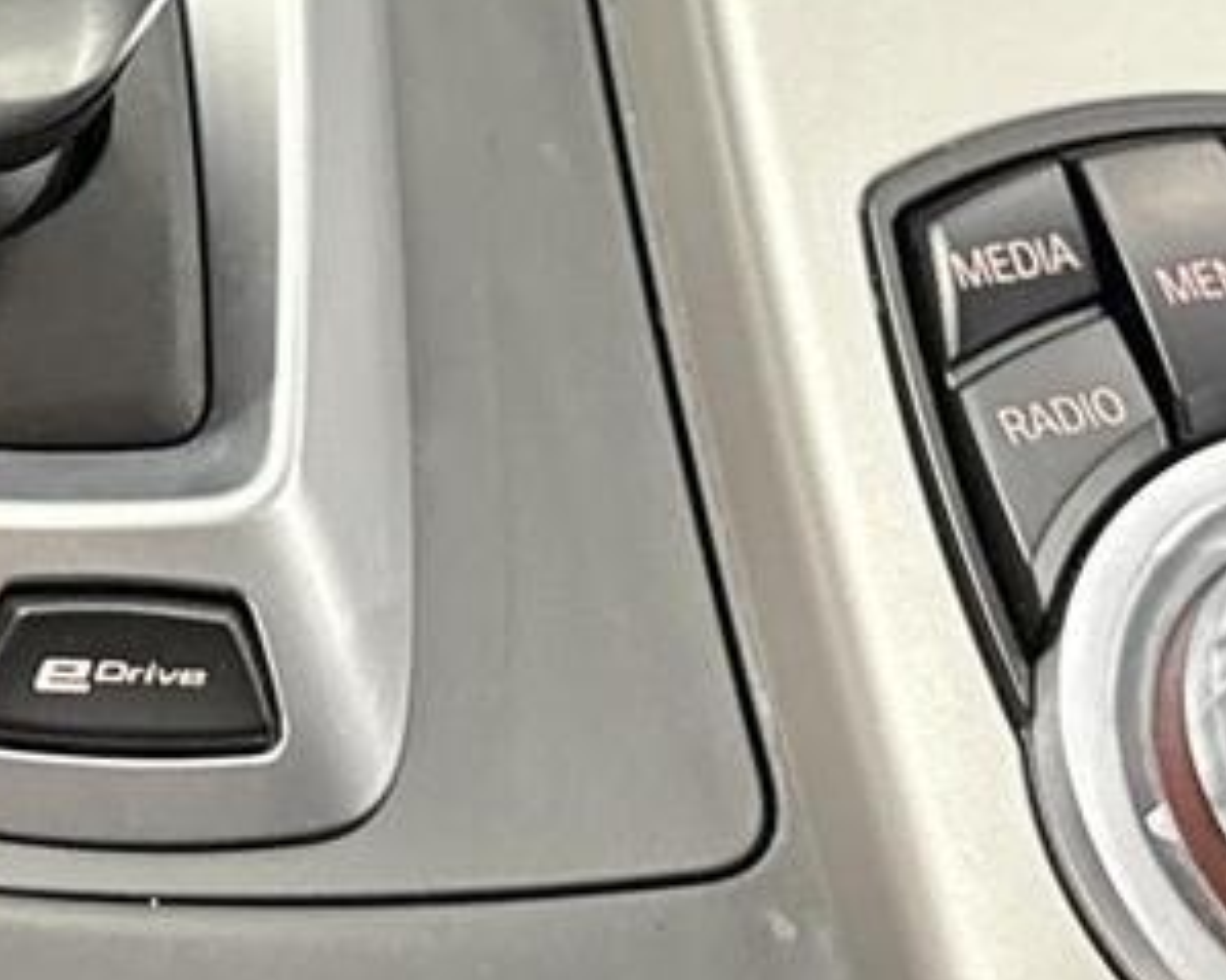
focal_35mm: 113
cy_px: -201
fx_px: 4099
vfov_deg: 13.3
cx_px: 12
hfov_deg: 16.7
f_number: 1.78
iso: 640
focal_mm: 6.76
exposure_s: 1/50
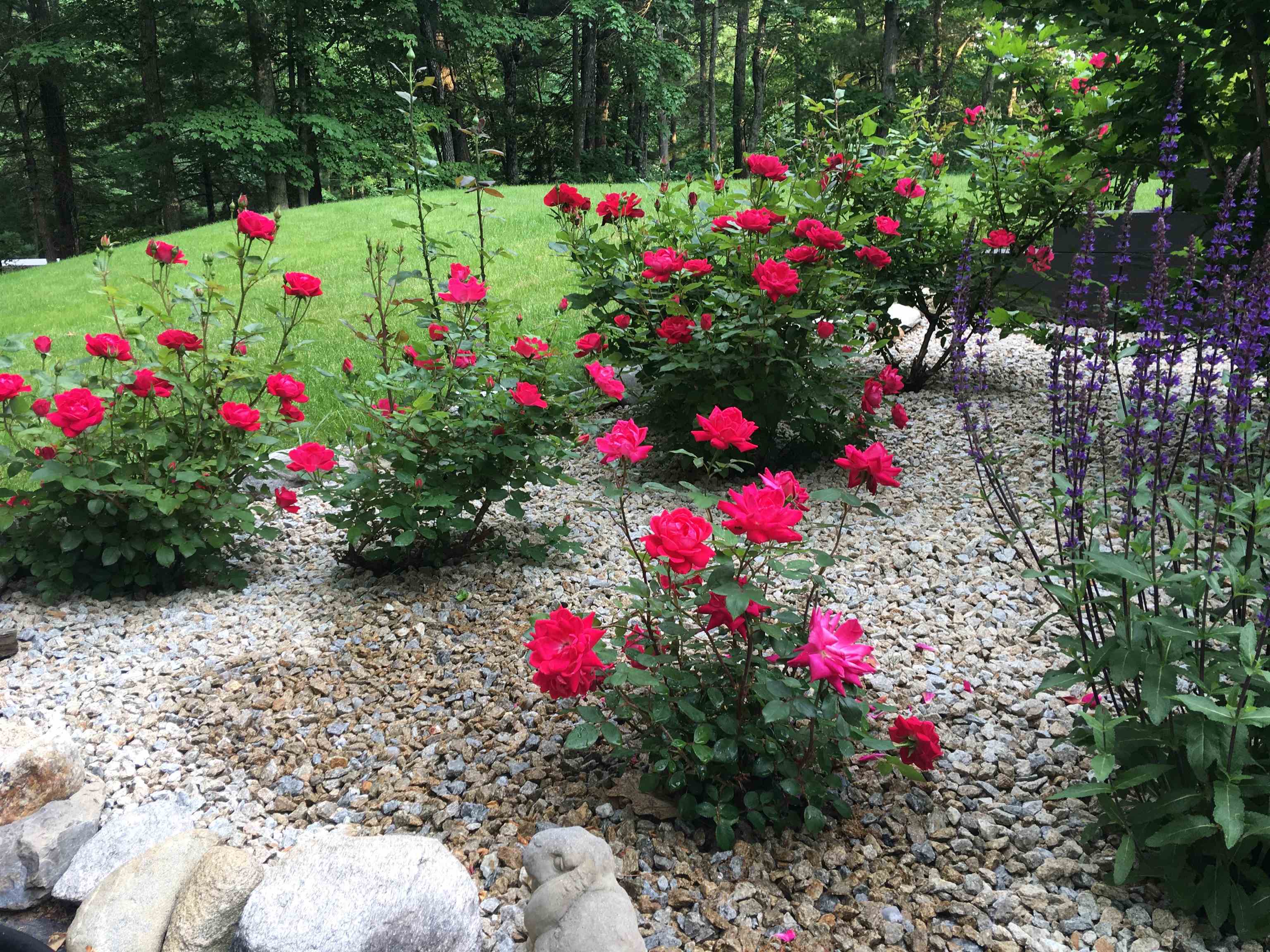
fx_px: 1064
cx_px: 635
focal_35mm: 29
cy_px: 476
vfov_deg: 48.2
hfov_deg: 61.7
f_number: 2.2
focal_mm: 4.15
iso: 32
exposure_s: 1/60
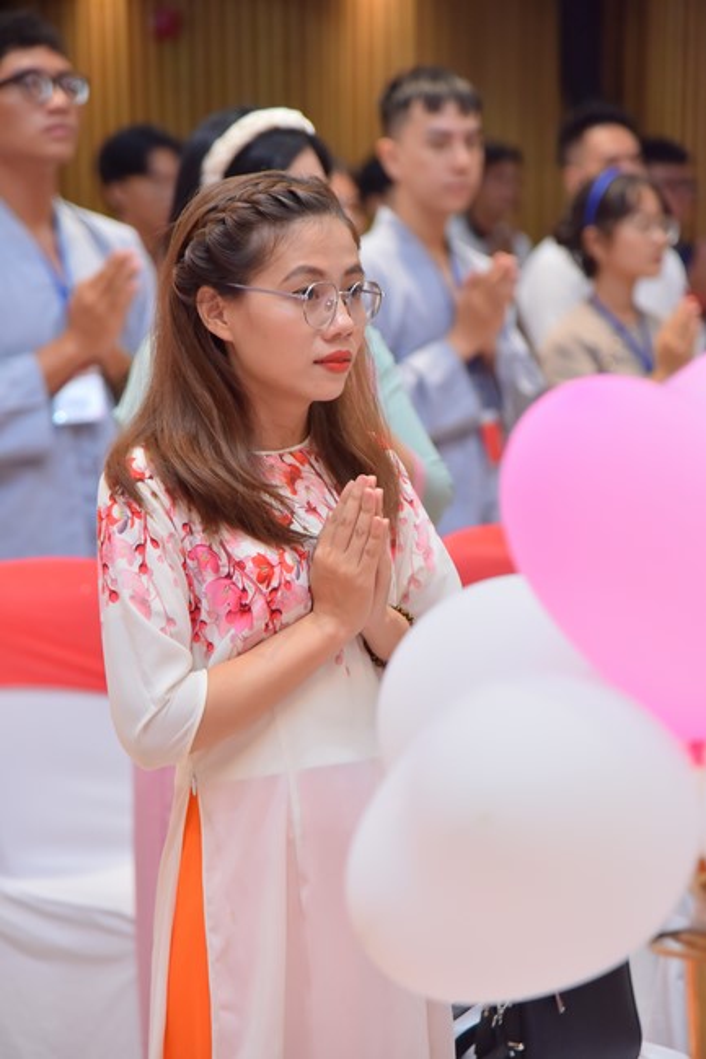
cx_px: 353
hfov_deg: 11.4
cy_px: 530
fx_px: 3532
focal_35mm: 120
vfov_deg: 17.1
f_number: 4.5
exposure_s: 1/160
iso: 1250
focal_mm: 120
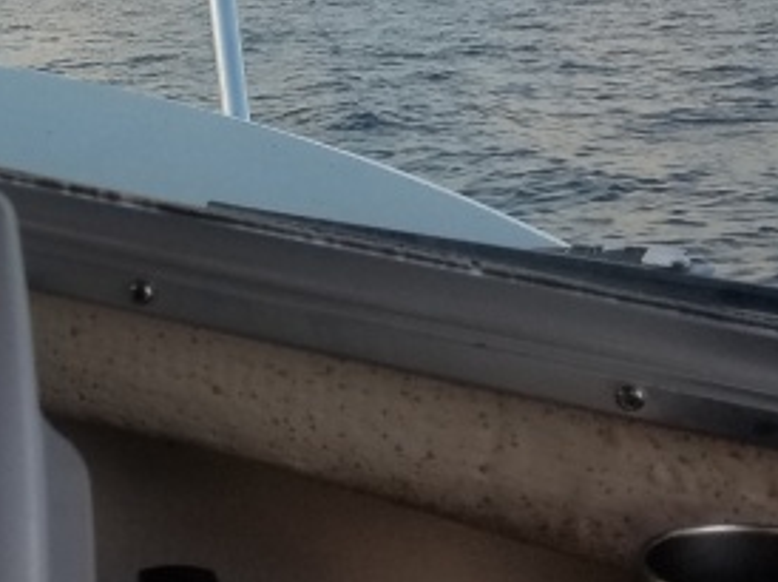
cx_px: 31
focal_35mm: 76
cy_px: 119
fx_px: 1707
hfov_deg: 24.7
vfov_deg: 19.2
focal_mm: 4.2
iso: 50
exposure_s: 1/165
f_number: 1.7
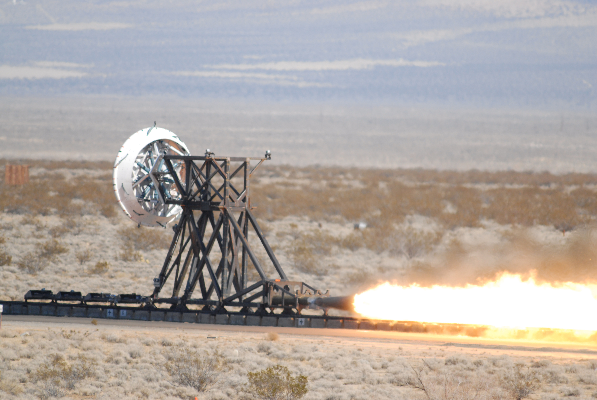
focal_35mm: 750
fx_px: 12452
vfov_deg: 1.8
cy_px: 200
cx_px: 298
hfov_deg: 2.7
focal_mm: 500
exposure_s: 1/3200
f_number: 4
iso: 400
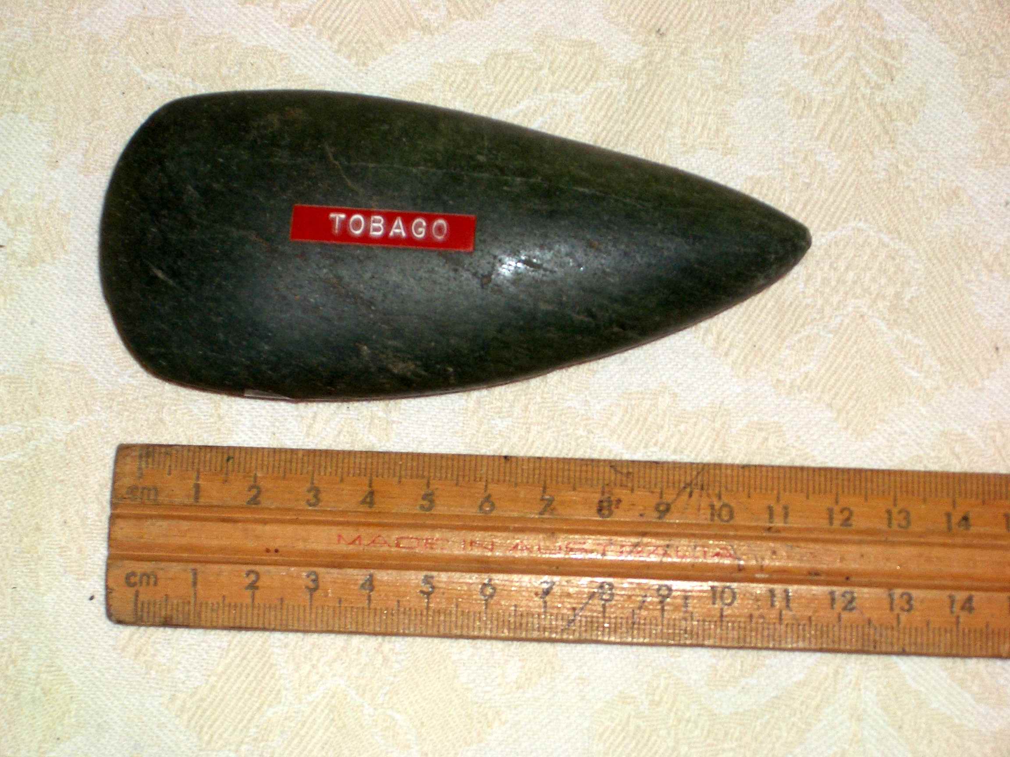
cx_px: 505
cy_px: 378
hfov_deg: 18.7
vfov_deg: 14.1
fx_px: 3064
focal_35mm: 105
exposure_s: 1/60
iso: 100
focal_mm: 17.4
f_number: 4.8
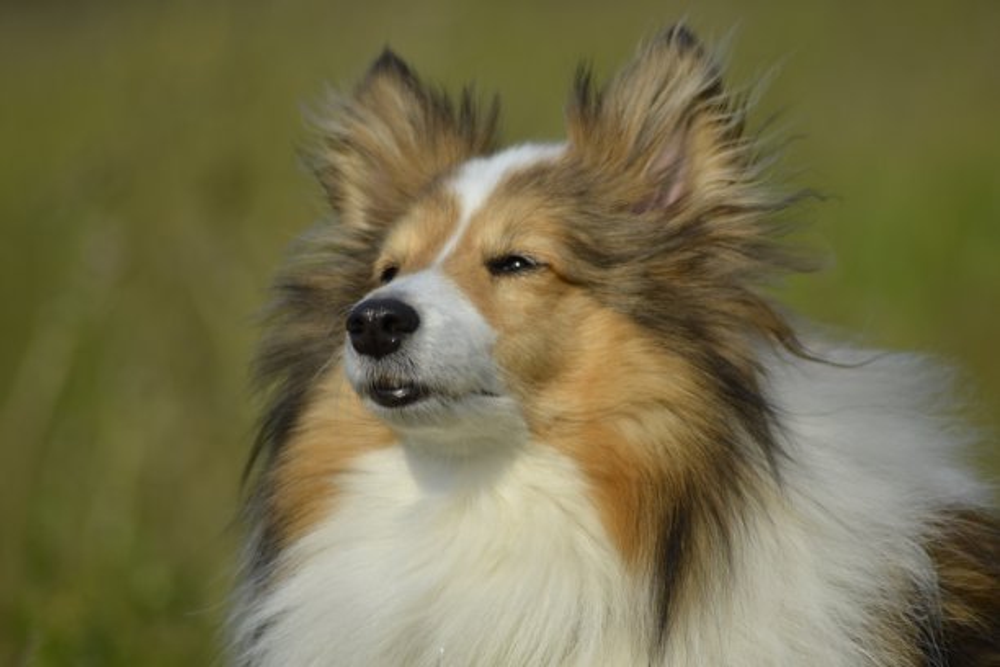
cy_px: 334
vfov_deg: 3.1
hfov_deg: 4.6
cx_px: 500
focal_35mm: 450
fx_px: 12499
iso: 320
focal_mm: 300
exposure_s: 1/2000
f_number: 5.6
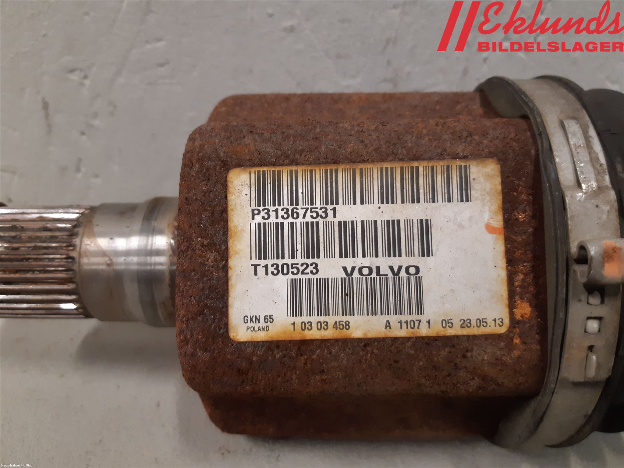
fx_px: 469
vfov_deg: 53.1
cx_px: 312
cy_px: 234
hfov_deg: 67.3
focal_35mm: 26
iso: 160
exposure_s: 1/50
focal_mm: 3.93
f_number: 1.7
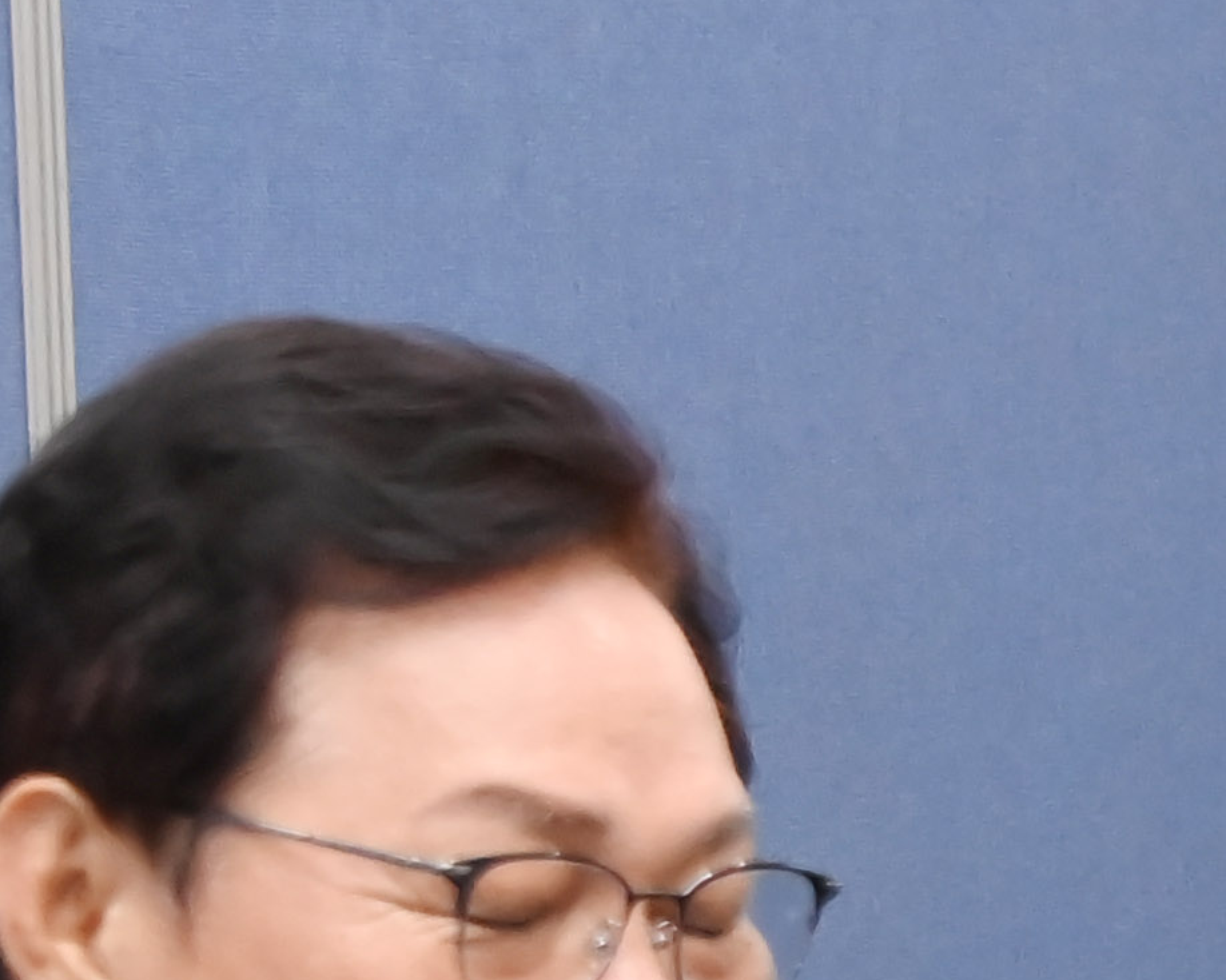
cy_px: 1490
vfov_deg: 5.2
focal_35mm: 296
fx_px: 10738
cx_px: 3355
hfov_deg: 6.1
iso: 5000
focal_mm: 52
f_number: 6.3
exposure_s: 1/250
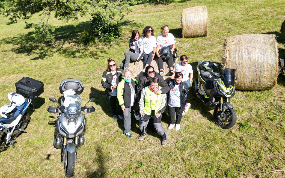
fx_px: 202
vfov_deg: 47.4
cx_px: 142
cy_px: 74
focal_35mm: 26
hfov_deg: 70.4
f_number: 1.7
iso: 200
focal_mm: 6.72
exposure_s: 1/3200
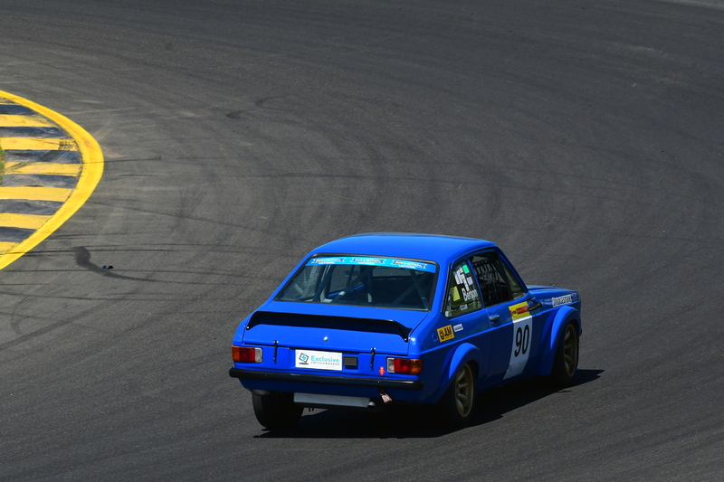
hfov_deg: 5.7
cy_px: 241
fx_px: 7238
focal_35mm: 360
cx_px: 362
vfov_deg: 3.8
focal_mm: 240
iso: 500
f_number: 13
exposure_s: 1/640
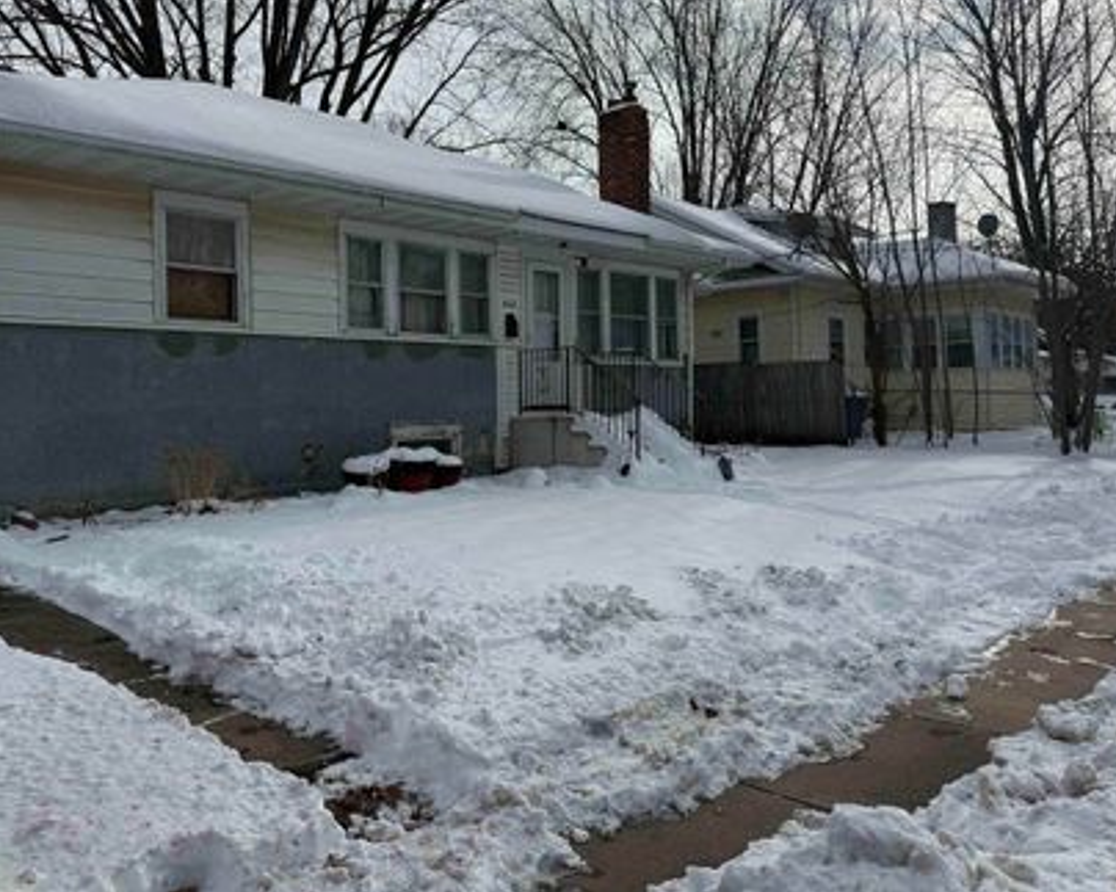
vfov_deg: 49.8
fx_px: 958
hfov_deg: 60.3
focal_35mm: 29
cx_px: 506
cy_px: 377
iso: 80
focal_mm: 6.76
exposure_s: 1/11905
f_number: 1.78
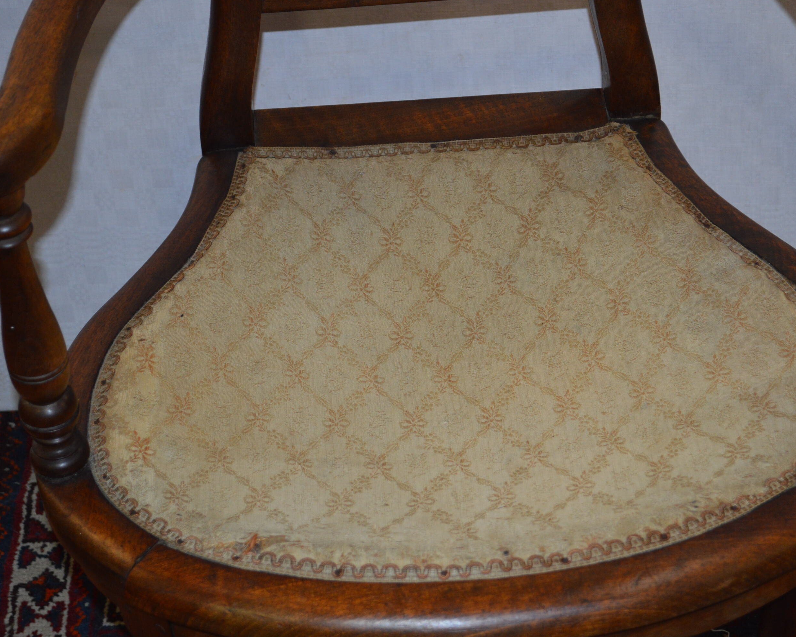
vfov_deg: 21.3
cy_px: 318
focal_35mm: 72
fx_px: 1696
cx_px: 473
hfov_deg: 26.4
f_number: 5.3
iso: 640
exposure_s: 1/60
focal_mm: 42
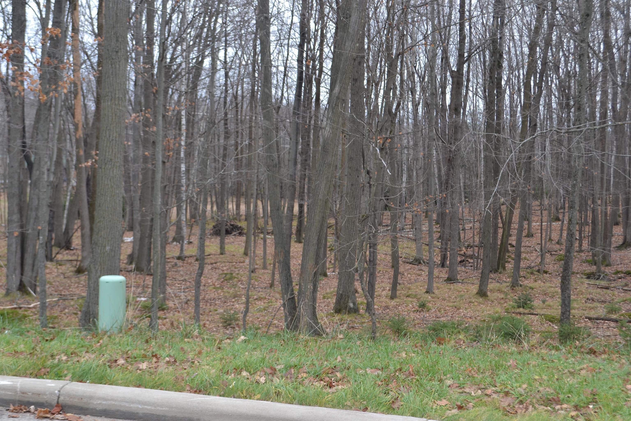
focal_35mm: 48
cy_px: 210
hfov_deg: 41.1
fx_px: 841
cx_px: 316
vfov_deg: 28.1
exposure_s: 1/125
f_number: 5.6
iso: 280
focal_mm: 32
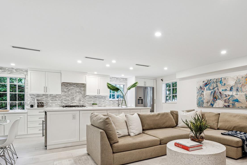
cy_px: 104
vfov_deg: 54.5
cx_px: 154
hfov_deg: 74.9
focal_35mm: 23
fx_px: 158
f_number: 8
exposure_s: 1/10
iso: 400
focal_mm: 16
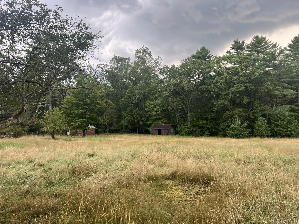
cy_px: 112
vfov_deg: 53.1
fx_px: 225
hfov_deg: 67.3
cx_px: 150
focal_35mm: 26
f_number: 1.5
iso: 64
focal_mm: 5.7
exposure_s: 1/121
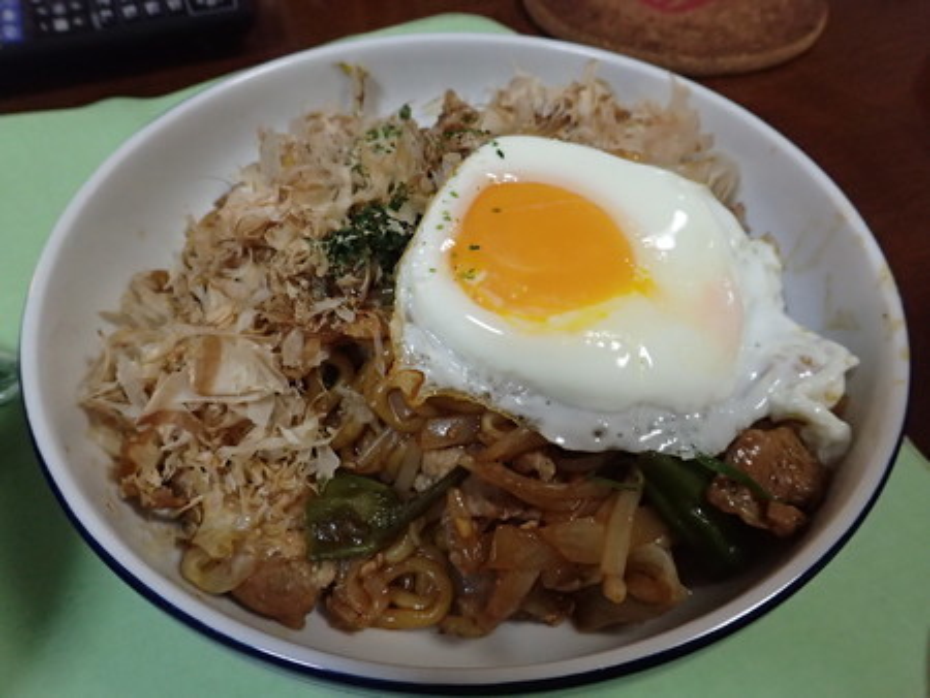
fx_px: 672
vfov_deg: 54.9
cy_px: 349
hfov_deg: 69.4
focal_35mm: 25
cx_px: 465
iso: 800
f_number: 2.8
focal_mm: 4.5
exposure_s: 1/160
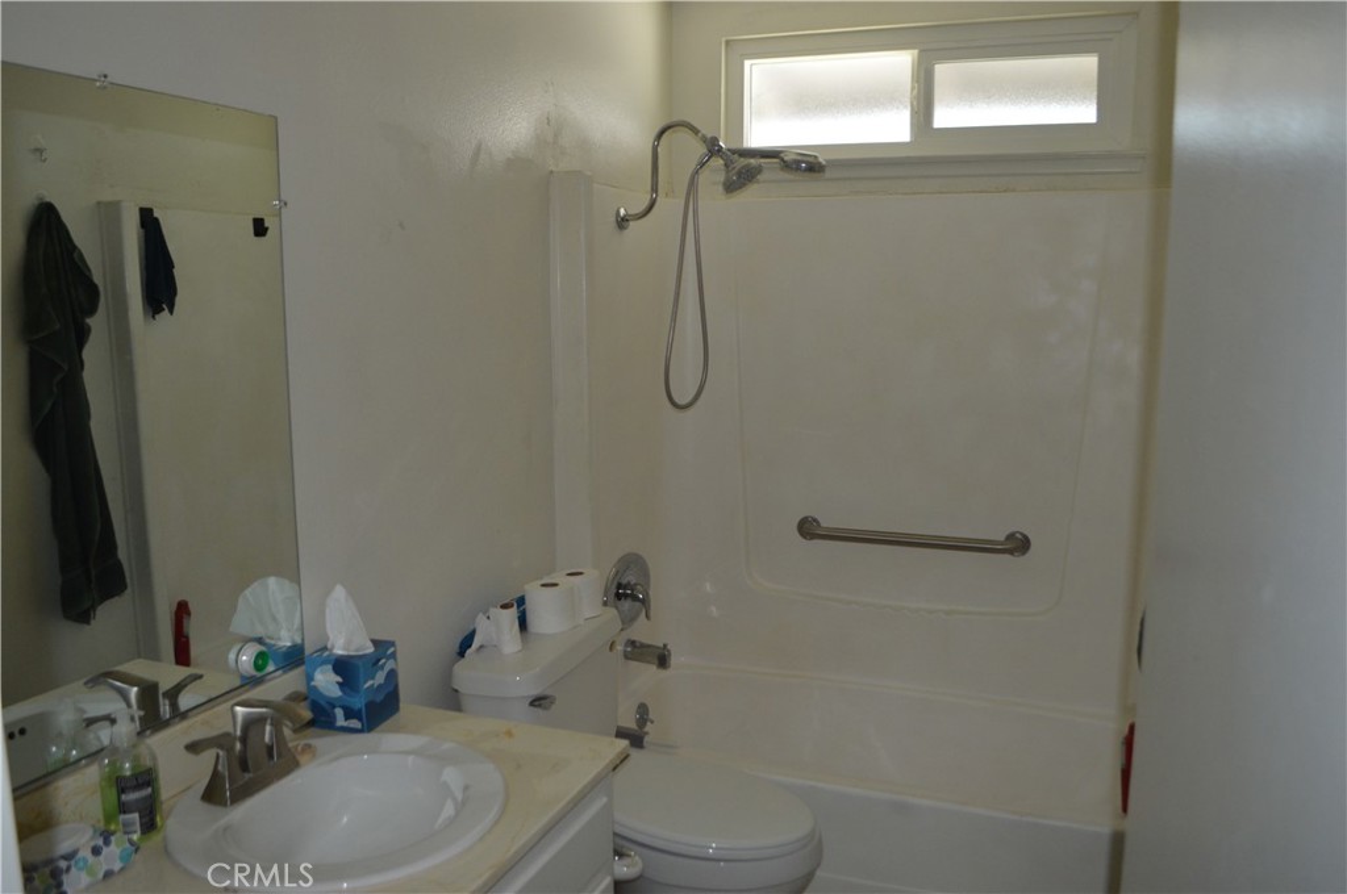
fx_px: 1009
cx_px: 674
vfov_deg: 47.8
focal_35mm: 27
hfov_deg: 67.4
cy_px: 447
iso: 640
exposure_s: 1/60
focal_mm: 18
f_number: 3.5
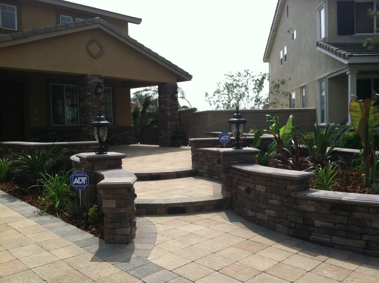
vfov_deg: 40.6
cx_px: 190
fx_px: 383
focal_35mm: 35
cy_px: 142
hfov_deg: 52.7
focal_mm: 3.85
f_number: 2.8
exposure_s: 1/1113
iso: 80
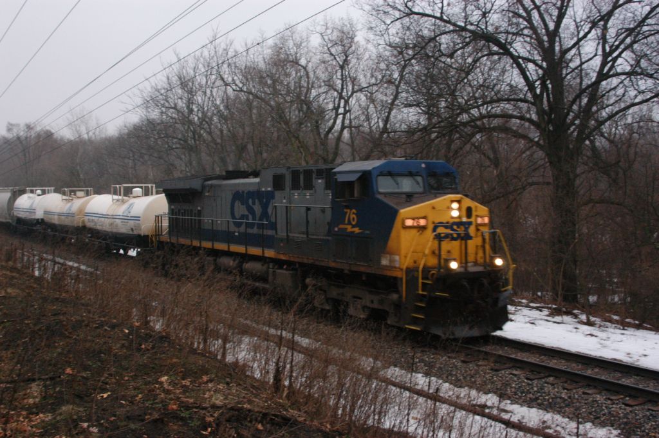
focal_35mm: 42
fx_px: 768
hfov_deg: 46.5
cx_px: 330
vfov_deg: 31.8
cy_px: 219
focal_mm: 28
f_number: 5
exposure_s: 1/90
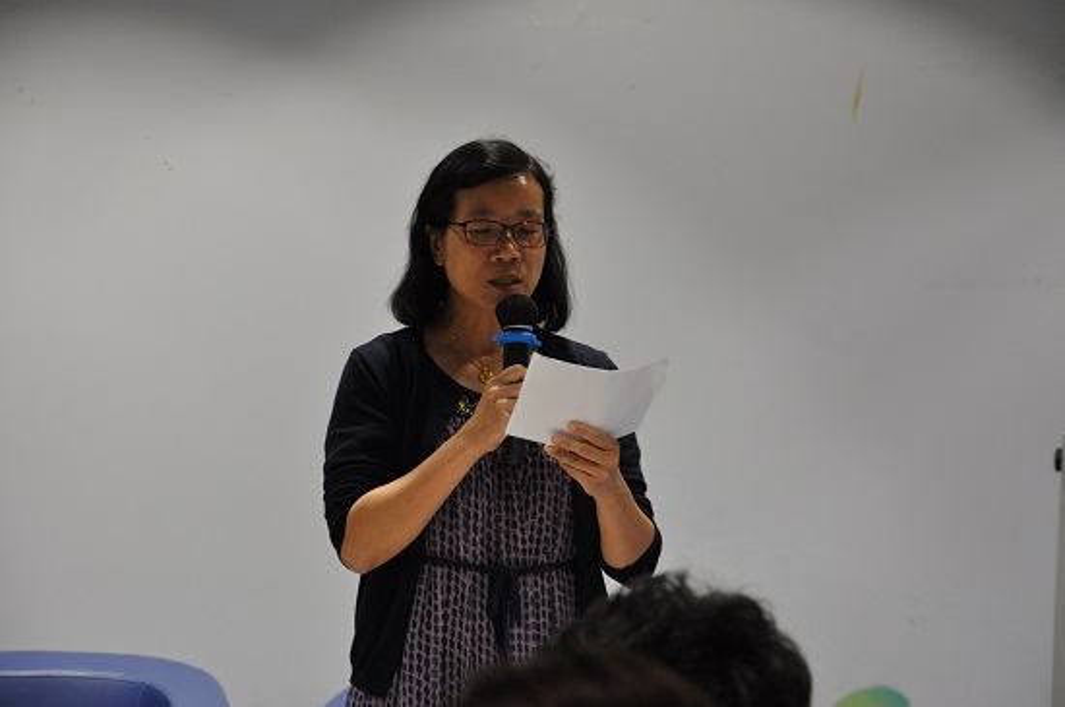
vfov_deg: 8.7
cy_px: 354
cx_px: 532
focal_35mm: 158
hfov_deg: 13.1
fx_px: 4653
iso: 1250
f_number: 8
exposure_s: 1/80
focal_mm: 105
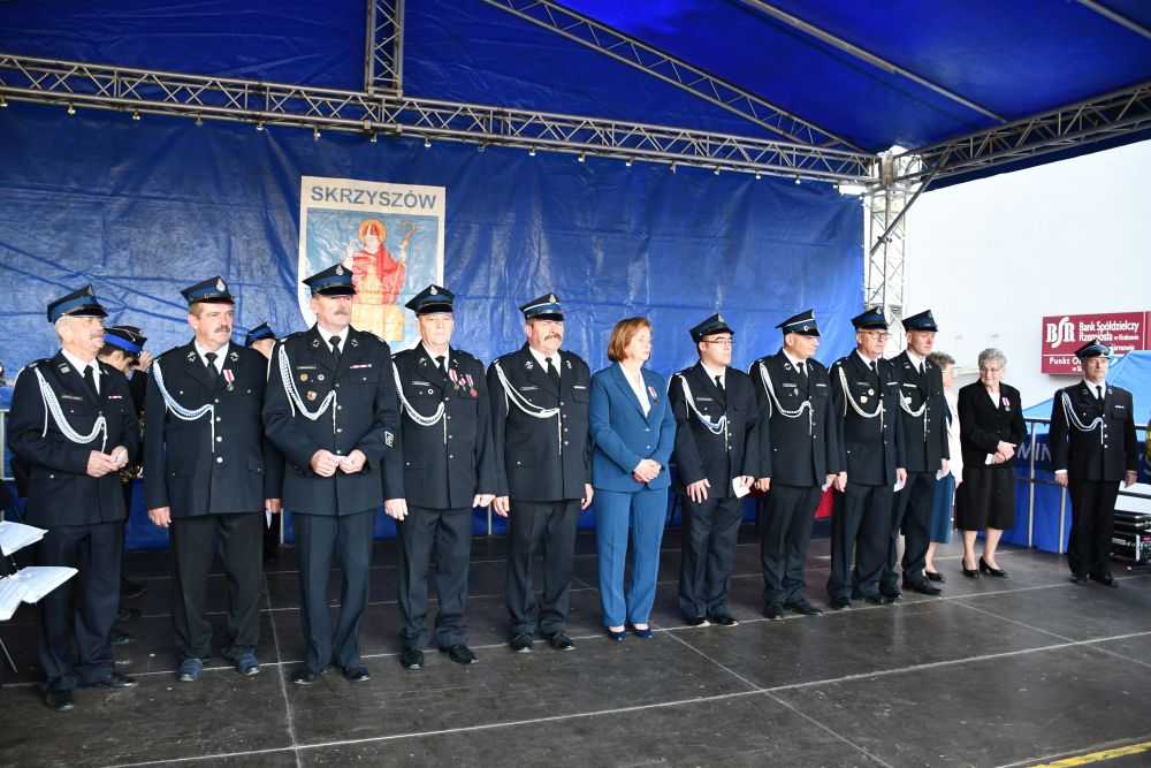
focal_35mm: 27
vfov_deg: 47.9
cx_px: 576
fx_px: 863
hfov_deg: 67.4
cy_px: 384
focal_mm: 18
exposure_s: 1/125
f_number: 3.5
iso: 800
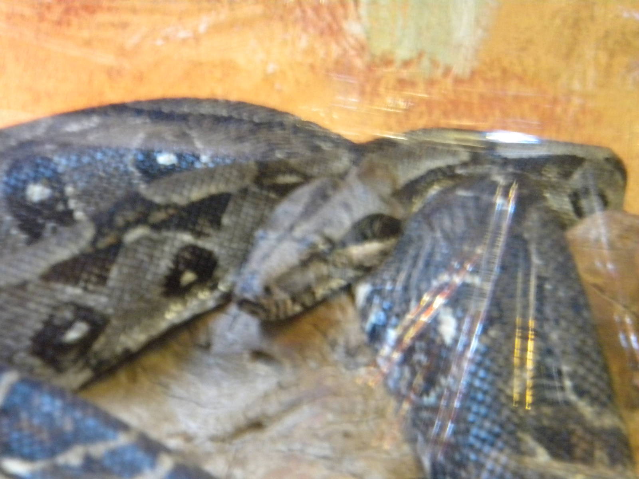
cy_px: 240
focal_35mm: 148
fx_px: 2732
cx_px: 320
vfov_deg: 10.0
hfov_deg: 13.3
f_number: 5
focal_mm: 26.8
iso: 800
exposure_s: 1/7
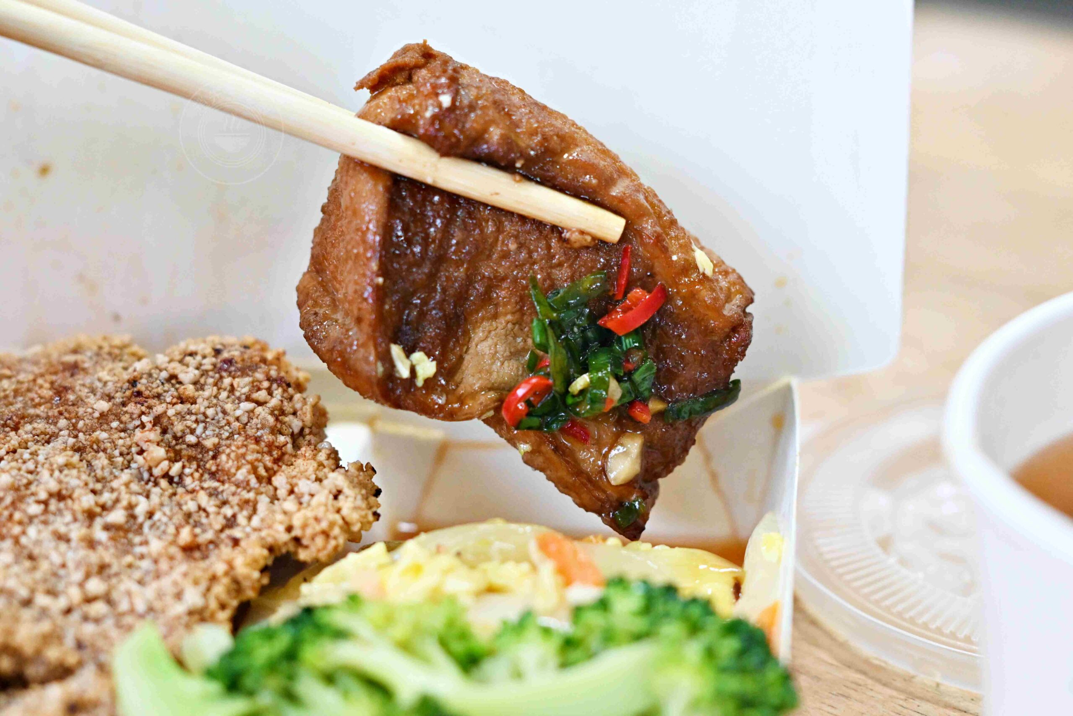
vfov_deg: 18.2
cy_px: 358
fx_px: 2235
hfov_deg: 27.0
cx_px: 536
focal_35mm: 75
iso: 2000
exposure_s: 1/160
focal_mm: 50
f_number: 2.8
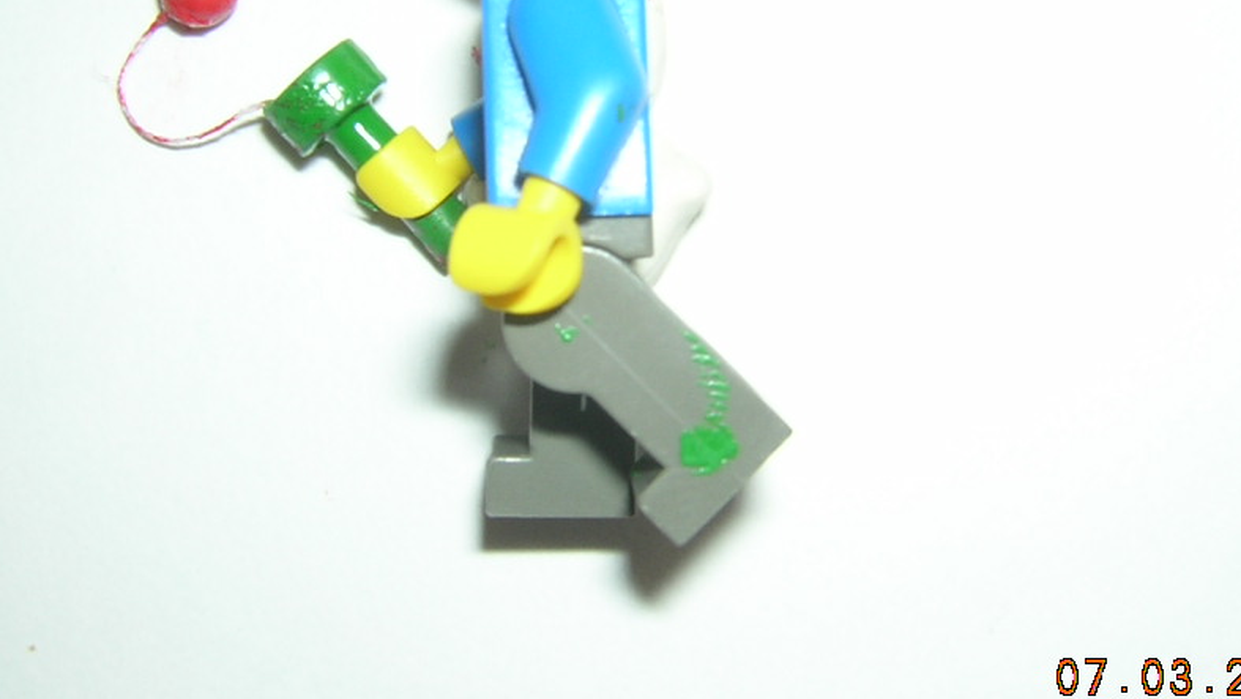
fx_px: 1679
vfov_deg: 23.3
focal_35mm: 51
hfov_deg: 40.6
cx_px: 656
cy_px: 199
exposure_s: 1/60.1
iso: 100
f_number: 5.2
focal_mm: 4.7
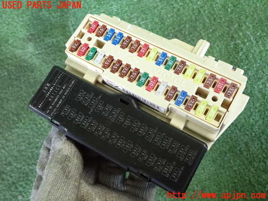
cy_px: 100
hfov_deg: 51.4
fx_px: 279
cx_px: 134
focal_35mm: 36
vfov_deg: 39.7
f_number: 2.5
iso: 1600
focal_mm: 6.37
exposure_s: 1/125
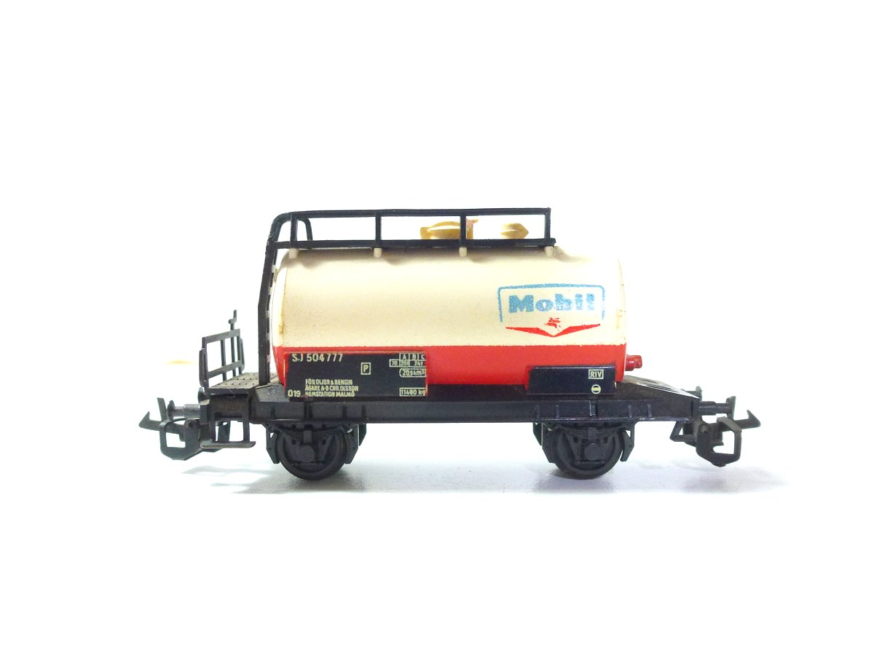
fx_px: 833
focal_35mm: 33
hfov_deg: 55.4
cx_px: 437
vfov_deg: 42.9
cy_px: 328
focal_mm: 5.9
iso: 200
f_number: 3.6
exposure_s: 1/60
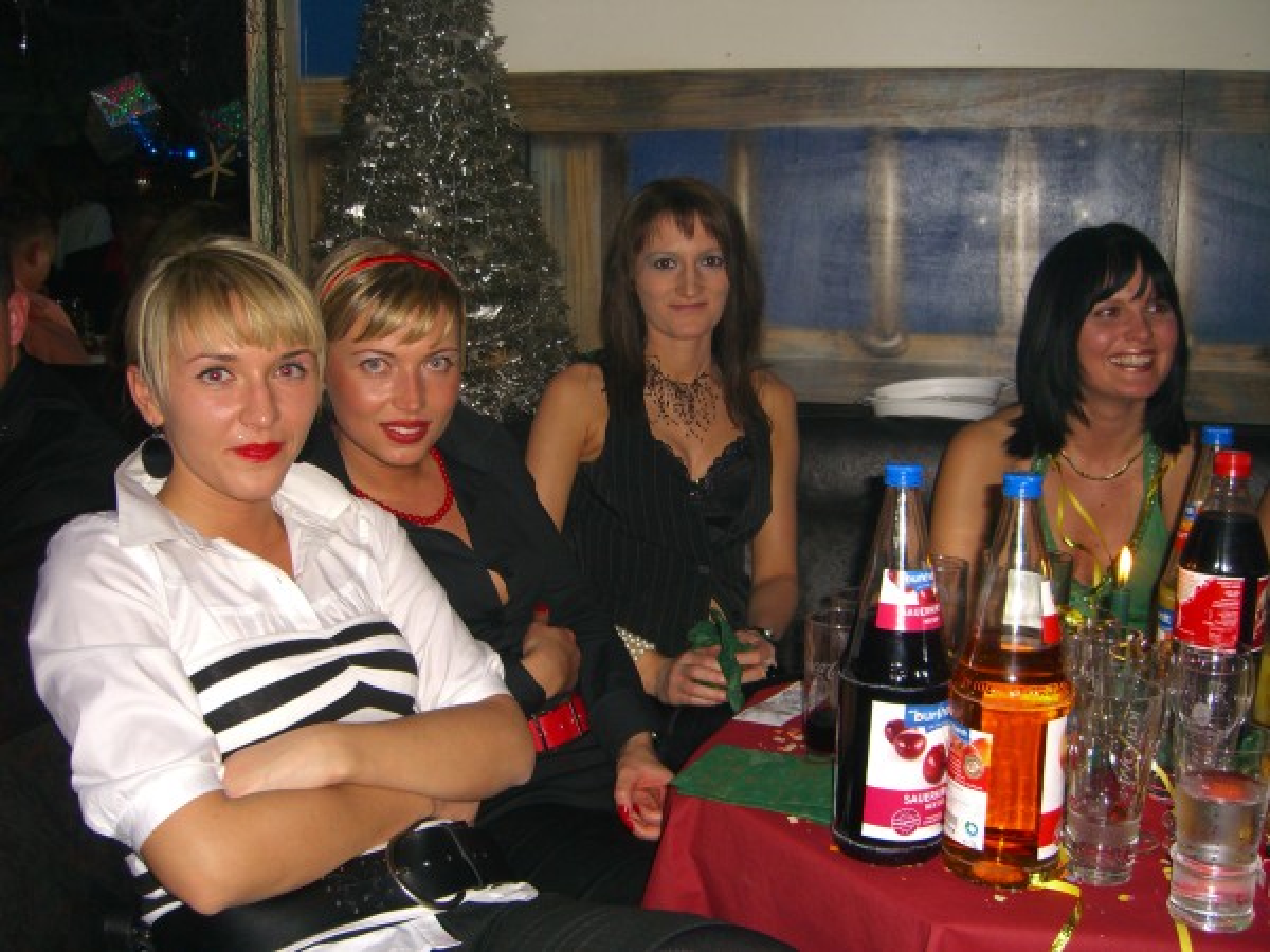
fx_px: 1394
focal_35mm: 38
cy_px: 476
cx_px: 635
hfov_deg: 49.0
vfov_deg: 37.7
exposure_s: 1/60
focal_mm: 7.9
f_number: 2.8
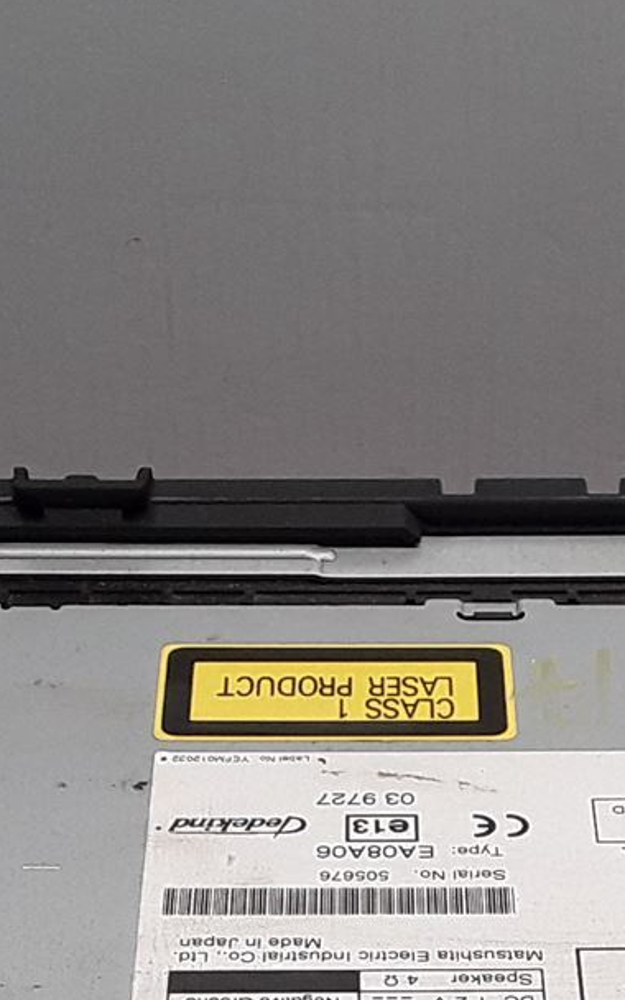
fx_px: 2725
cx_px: 444
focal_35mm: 100
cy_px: 1123
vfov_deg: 19.8
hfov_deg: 13.1
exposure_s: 1/121
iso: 40
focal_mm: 2.91
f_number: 1.9
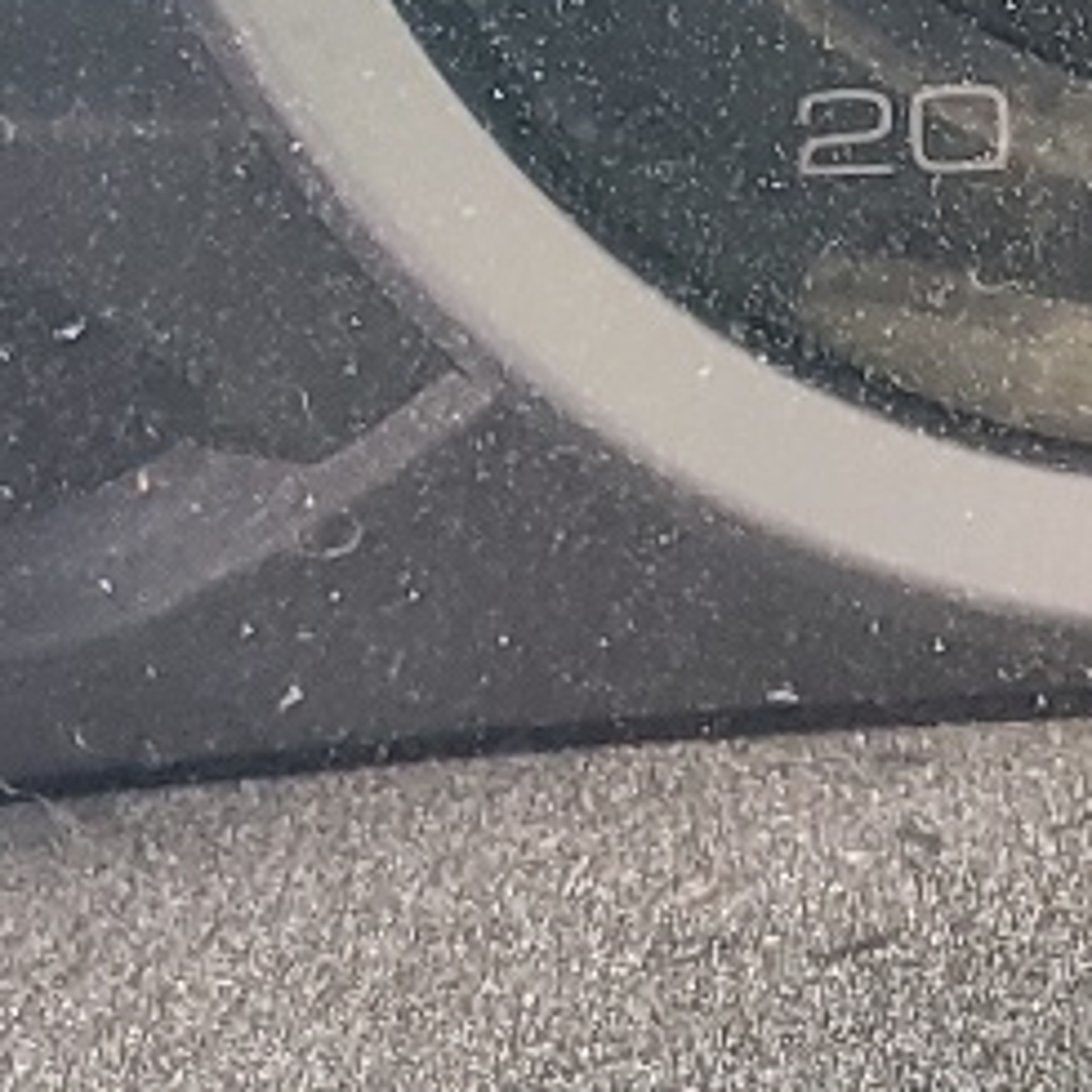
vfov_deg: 11.3
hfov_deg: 11.5
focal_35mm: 150
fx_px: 5354
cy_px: -455
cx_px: 1105
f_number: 1.5
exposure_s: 1/60.2
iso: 88
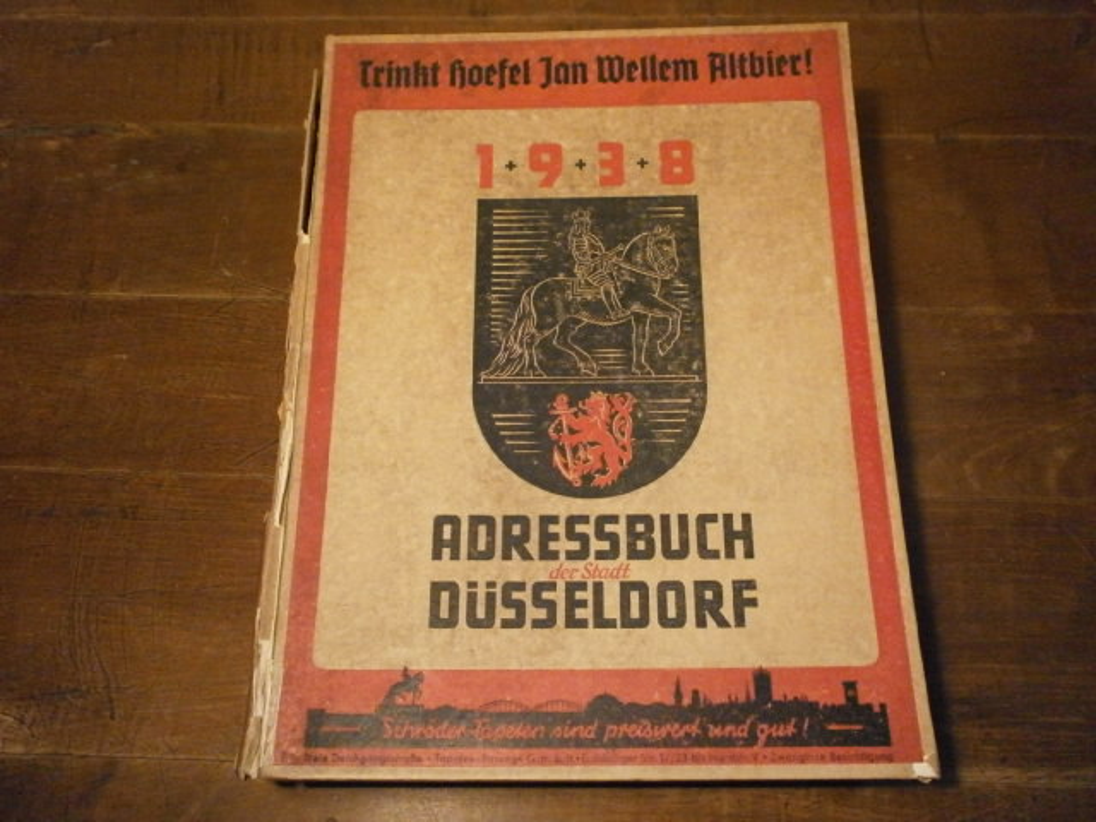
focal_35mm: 32
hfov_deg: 56.8
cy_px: 411
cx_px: 548
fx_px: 1013
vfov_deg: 44.2
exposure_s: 1/50
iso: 800
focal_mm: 5.8
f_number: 3.1
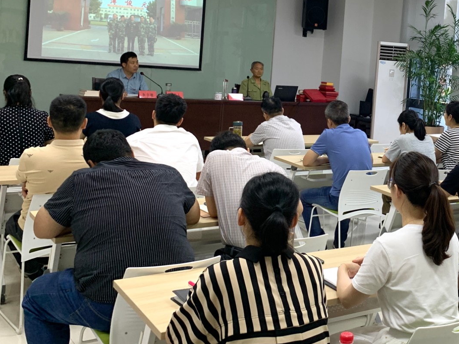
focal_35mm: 49
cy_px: 99
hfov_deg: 36.6
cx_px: 410
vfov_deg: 29.3
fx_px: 650
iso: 100
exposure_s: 1/91
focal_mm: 4.25
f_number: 1.8
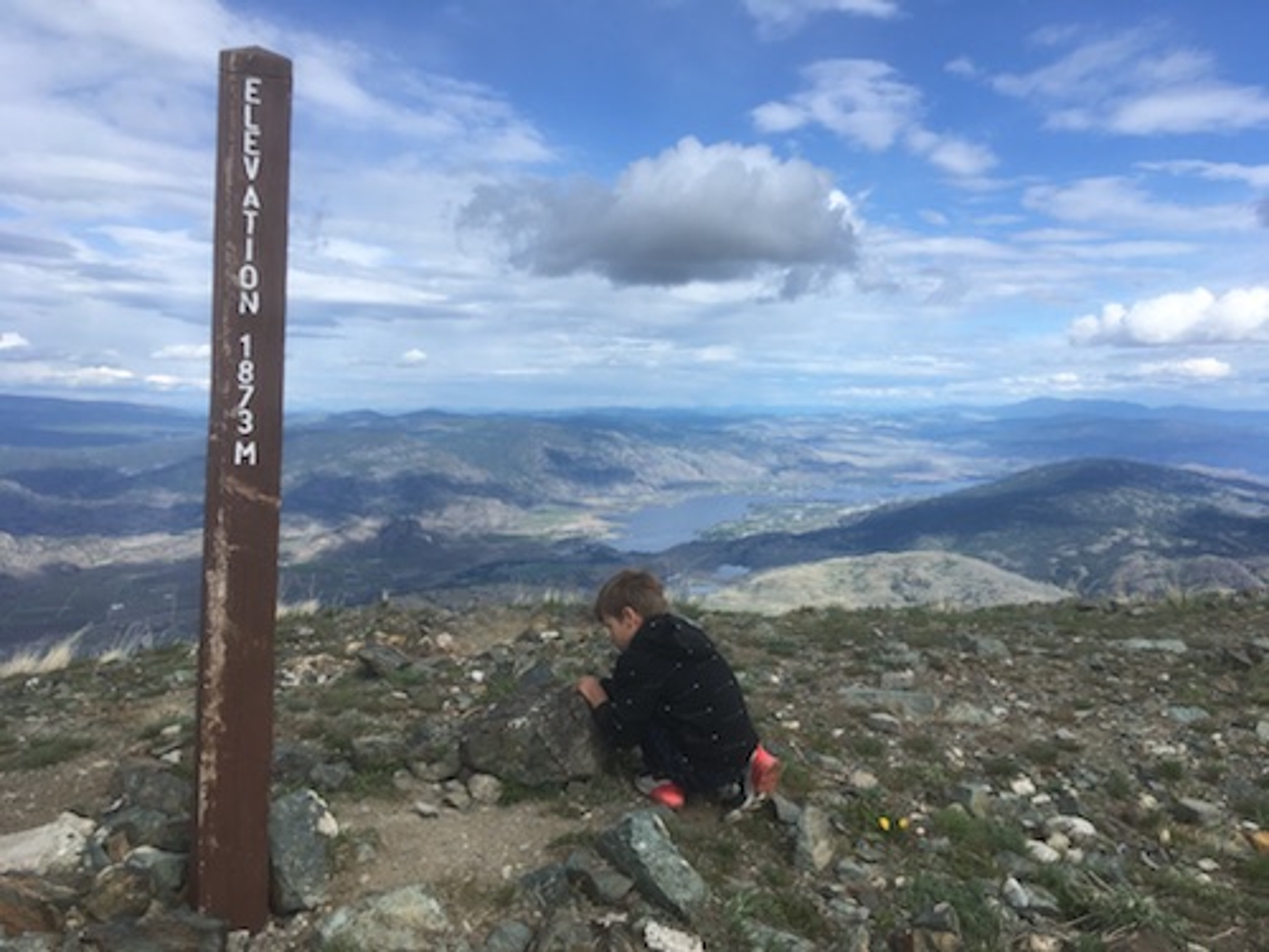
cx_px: 634
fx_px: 1063
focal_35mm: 29
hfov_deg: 61.7
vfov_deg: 48.2
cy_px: 476
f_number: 2.2
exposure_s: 1/1425
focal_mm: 4.15
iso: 25
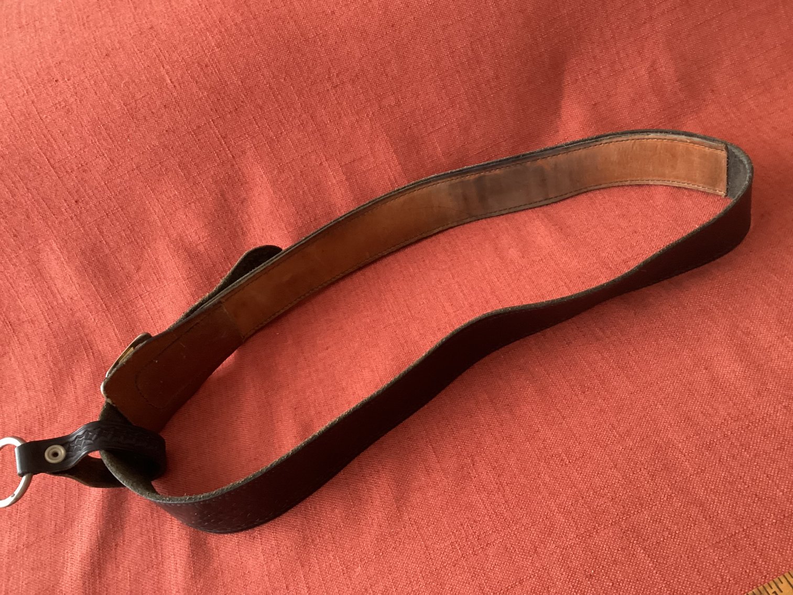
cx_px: 396
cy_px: 298
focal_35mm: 31
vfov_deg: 45.4
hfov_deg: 58.3
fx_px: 710
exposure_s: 1/30
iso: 320
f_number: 2.4
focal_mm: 3.3
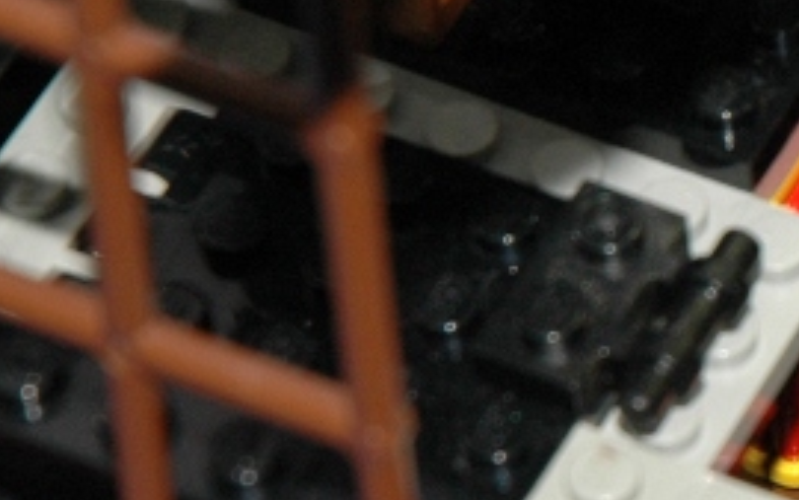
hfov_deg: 5.1
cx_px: 1426
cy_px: 259
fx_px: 8823
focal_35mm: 405
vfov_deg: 3.2
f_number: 6.3
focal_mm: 70
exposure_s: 1/13
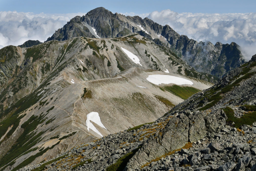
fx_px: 498
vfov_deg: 19.5
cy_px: 86
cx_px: 128
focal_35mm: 70
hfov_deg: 28.8
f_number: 11
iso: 400
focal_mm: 46
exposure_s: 1/4000
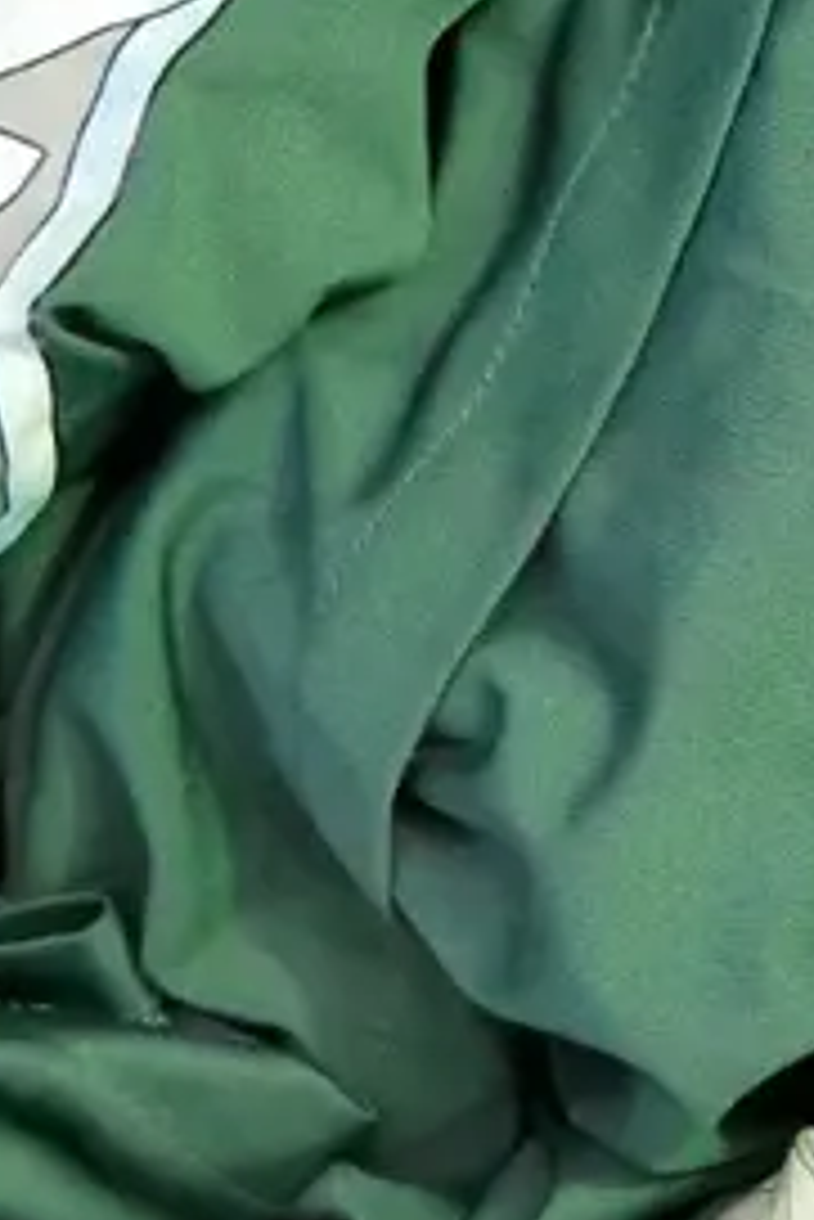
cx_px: 1228
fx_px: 5860
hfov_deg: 7.8
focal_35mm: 173
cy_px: -203
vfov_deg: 11.7
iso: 3200
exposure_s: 1/40
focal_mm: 22
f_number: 4.2
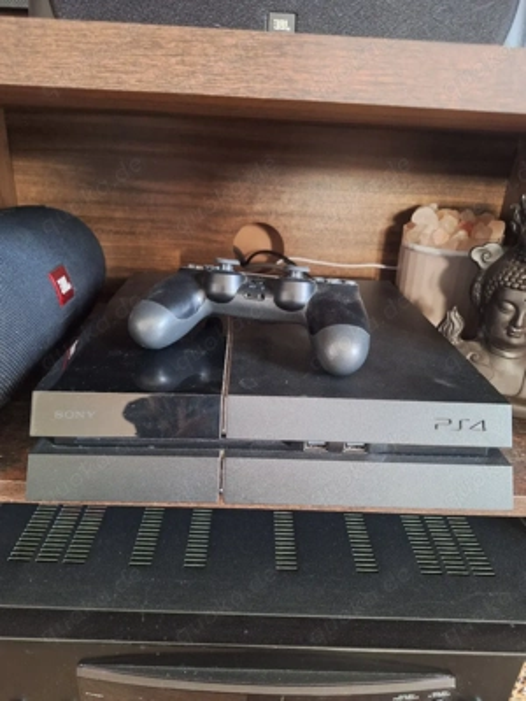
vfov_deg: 73.9
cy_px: 350
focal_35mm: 23
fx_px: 466
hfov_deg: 58.9
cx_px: 263
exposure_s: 1/20
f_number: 1.8
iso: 500
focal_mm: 5.54
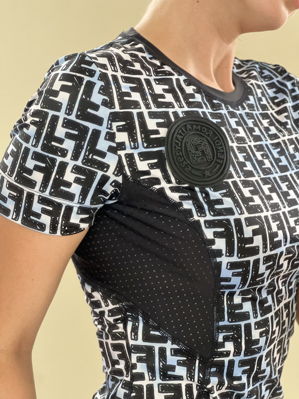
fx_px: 887
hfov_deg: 19.1
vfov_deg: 25.3
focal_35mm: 77
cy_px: 200
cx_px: 150
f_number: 2.8
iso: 250
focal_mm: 9
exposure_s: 1/91
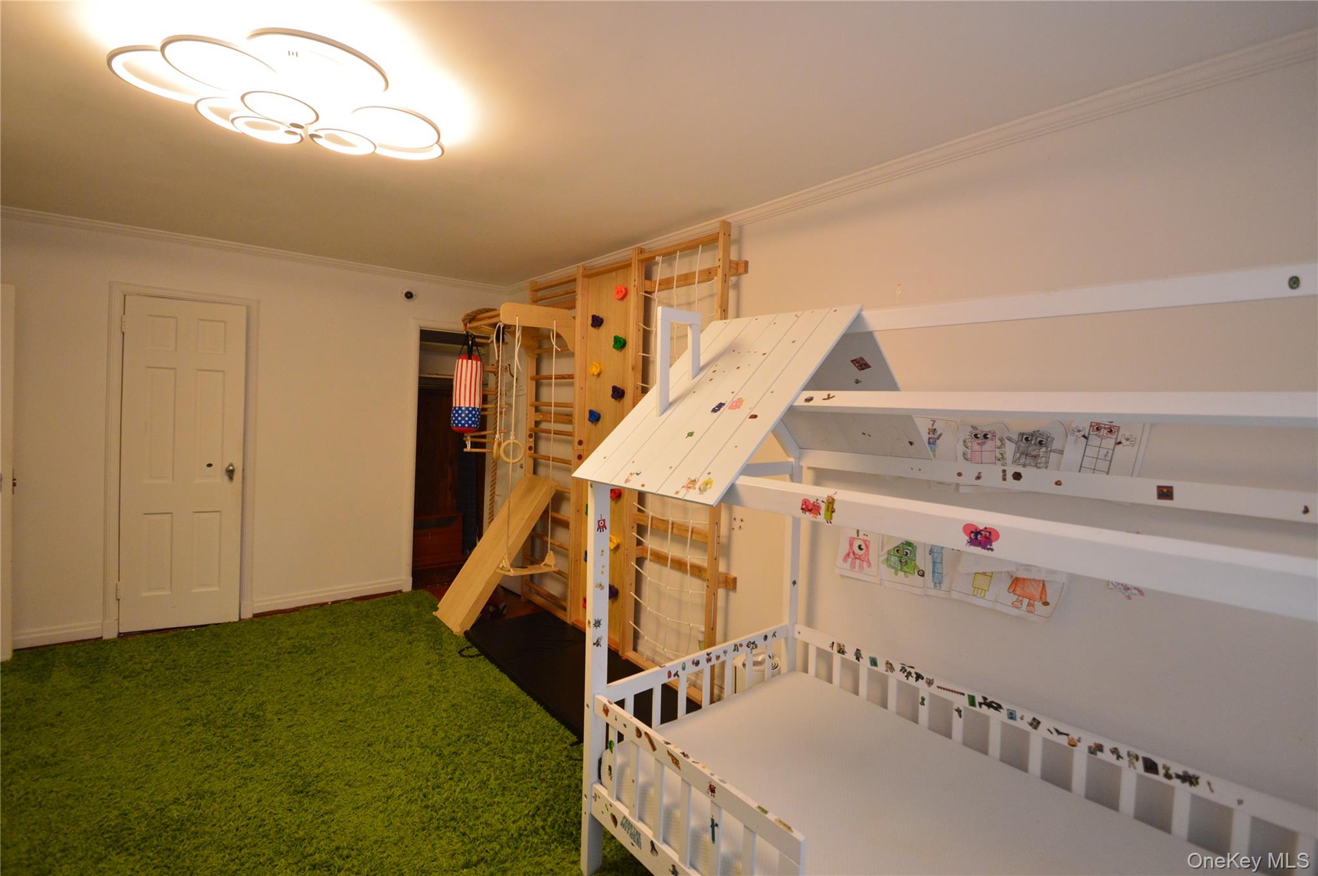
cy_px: 438
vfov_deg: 77.2
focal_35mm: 15
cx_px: 659
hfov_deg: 100.4
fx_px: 549
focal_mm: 10
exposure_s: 1/60
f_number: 5.6
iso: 800
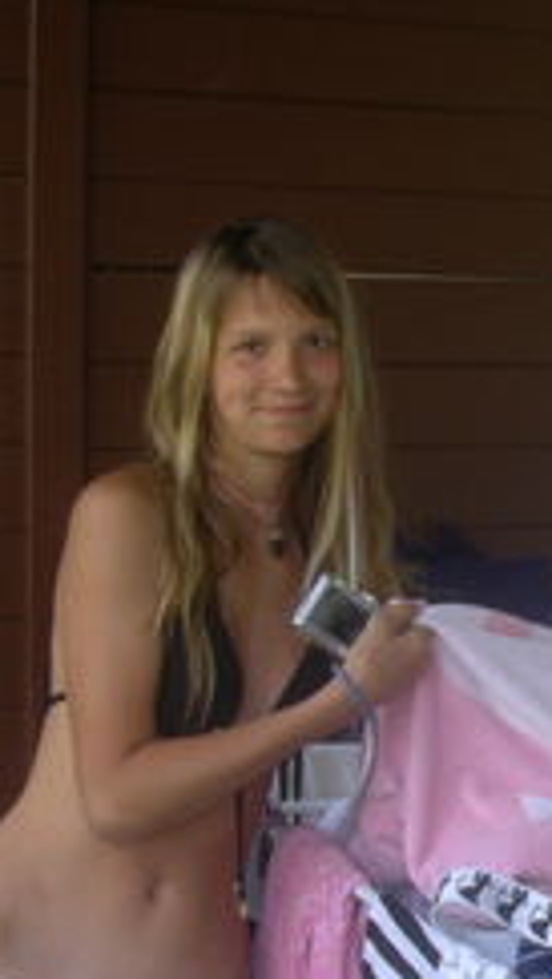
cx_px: 725
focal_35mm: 100
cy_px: 622
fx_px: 2598
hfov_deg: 11.8
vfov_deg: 21.3
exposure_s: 1/80
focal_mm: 5.8
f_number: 2.9
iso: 50
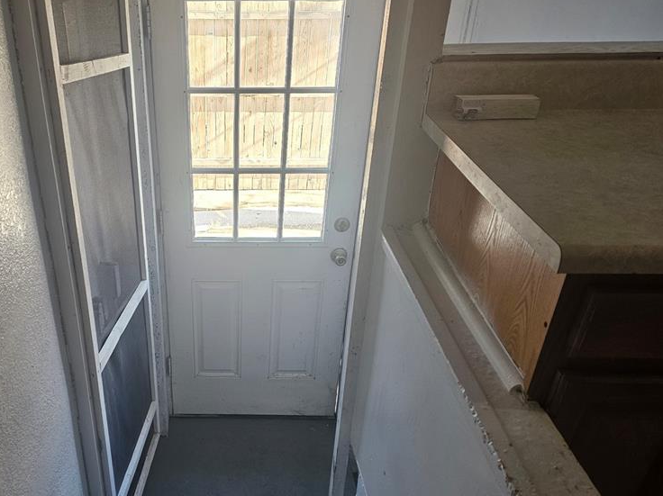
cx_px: 227
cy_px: 294
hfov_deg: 55.8
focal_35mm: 32
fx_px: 612
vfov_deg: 43.9
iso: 160
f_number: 1.7
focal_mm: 6.3
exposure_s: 1/120
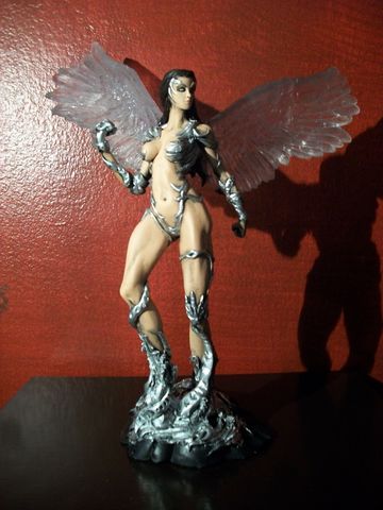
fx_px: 472
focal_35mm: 32
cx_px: 192
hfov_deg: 44.2
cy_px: 255
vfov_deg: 56.8
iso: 220
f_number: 2.9
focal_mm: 5.7
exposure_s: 1/8
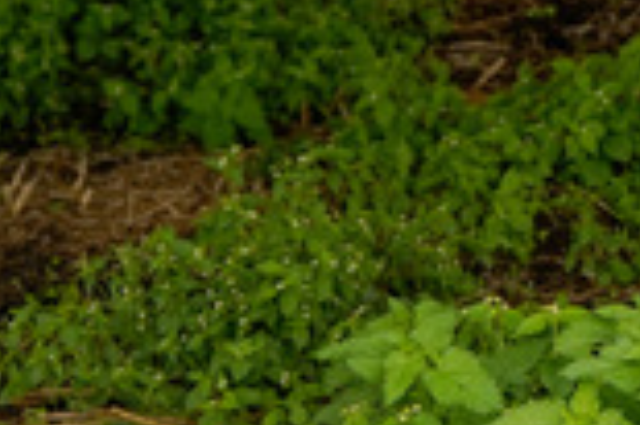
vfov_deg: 9.1
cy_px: -462
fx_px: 2504
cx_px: 1297
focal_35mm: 141
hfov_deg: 12.7
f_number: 2.8
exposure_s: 1/800
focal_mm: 30
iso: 250
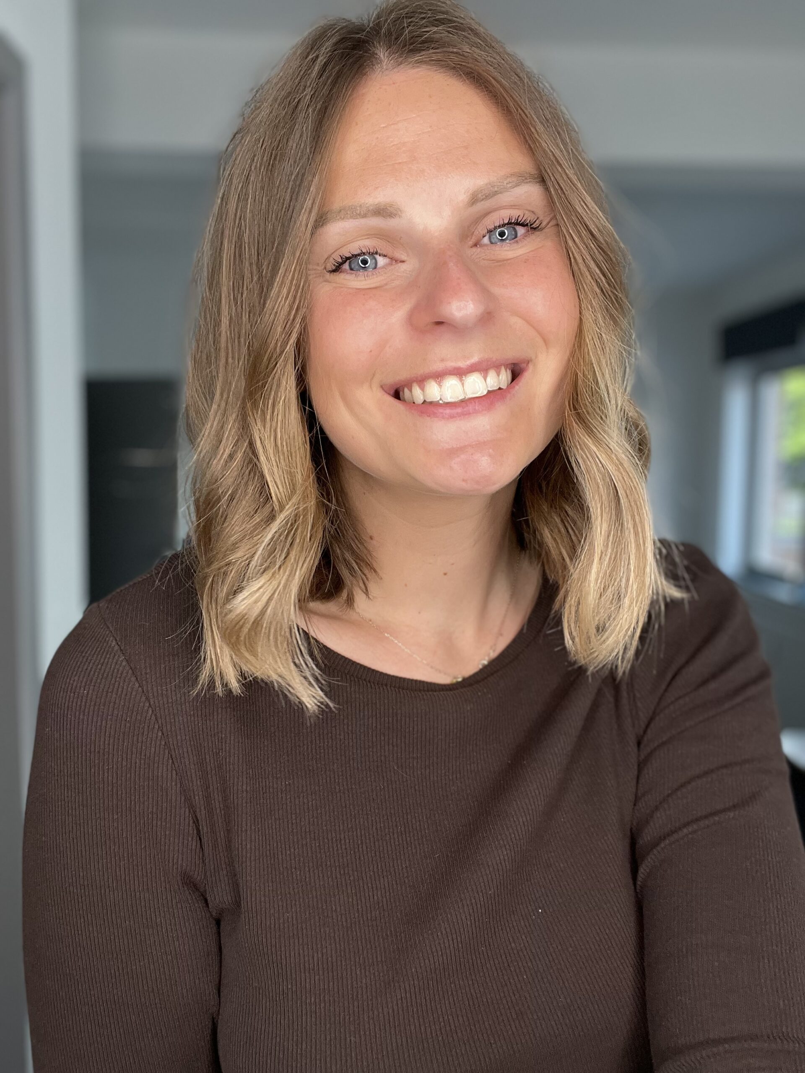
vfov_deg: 60.0
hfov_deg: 46.8
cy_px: 536
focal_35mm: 30
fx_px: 930
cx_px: 402
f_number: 2.2
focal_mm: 2.71
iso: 64
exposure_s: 1/121
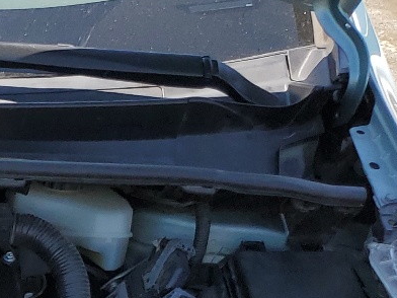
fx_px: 1216
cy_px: 519
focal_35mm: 106
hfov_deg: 15.8
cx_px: -313
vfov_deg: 12.8
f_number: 1.5
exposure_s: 1/1250
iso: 50
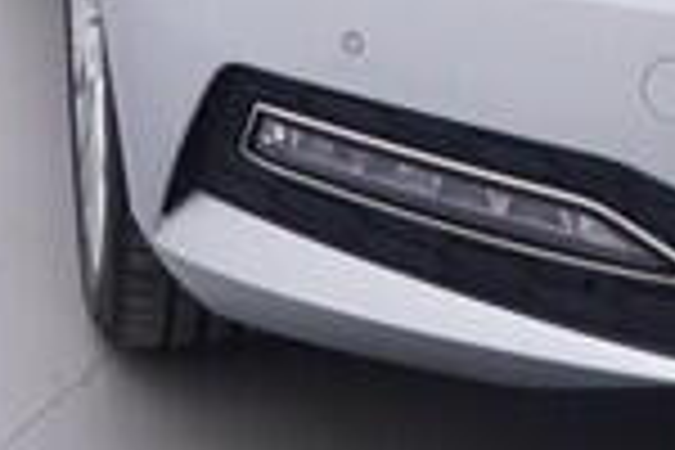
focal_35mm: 153
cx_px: 585
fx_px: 2876
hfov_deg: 13.3
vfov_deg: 8.5
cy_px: -450
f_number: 5
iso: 200
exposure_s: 1/80
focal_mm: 15
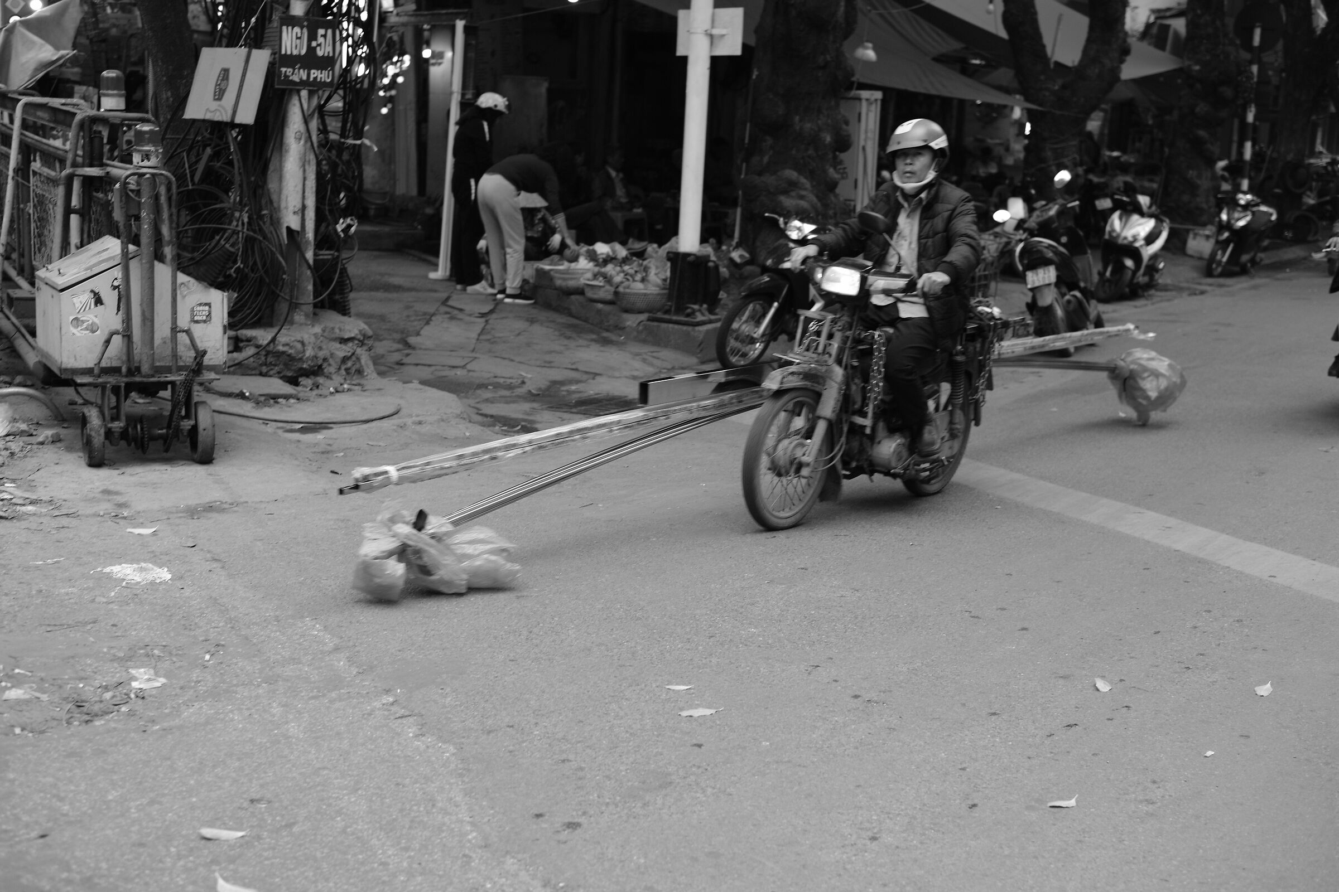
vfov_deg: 25.5
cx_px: 670
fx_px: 1971
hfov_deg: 37.5
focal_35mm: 53
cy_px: 446
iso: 200
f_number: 2.8
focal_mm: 35
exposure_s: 1/250
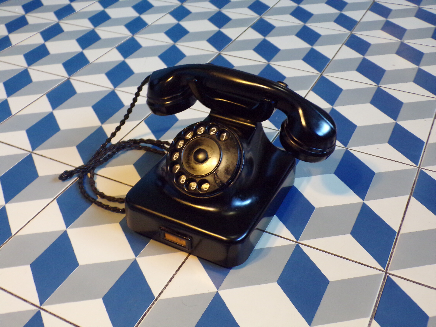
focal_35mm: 37
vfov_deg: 38.7
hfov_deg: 50.1
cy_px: 164
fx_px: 466
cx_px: 218
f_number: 3.3
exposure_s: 1/15
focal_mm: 6.6
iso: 400
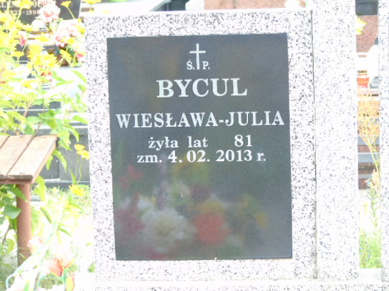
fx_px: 1596
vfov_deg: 10.4
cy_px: 146
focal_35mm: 142
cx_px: 194
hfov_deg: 13.9
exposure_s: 1/125
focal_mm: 25
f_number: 4.7
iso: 320
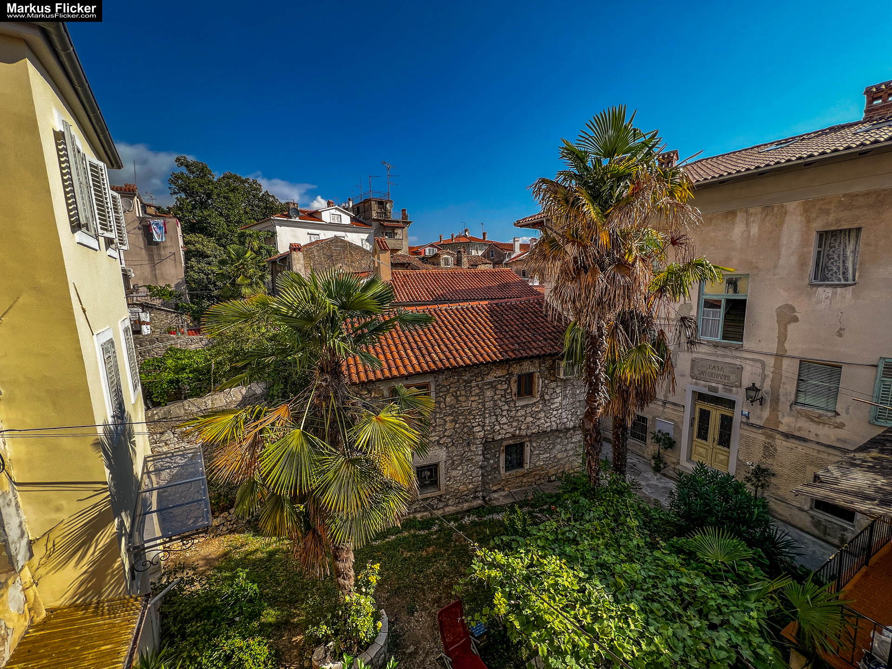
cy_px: 334
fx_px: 335
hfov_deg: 106.2
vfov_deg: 89.9
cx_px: 446
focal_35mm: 13
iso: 32
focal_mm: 1.57
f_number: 1.8
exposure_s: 1/680
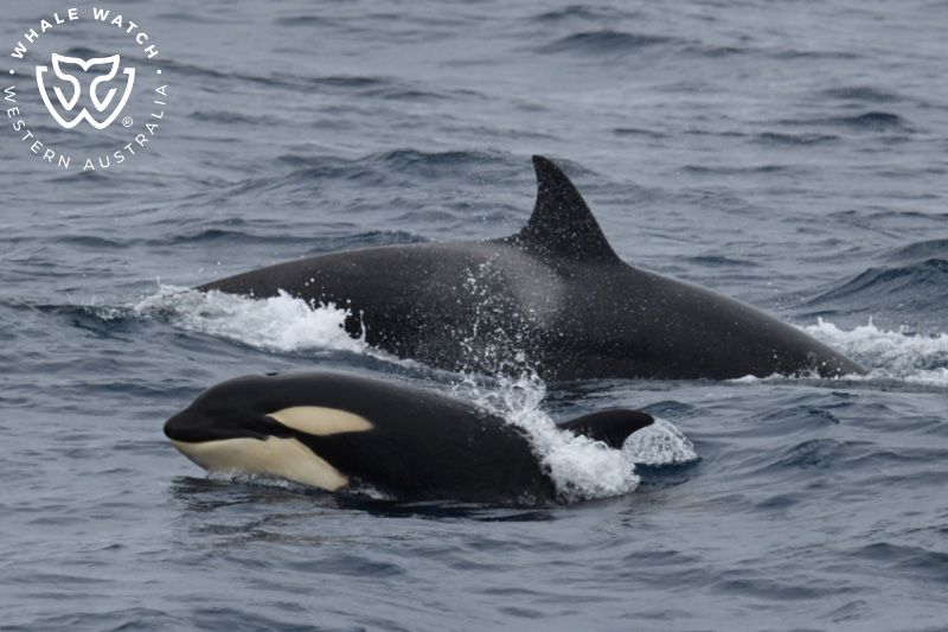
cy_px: 316
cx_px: 474
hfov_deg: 5.3
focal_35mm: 390
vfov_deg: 3.5
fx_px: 10267
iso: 1000
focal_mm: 390
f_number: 6
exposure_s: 1/8000
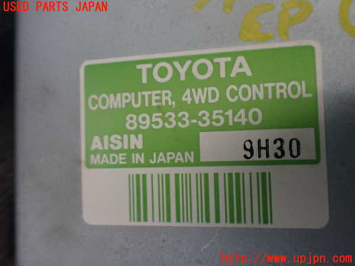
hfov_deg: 60.0
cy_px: 133
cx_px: 178
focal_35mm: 30
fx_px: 308
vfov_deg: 46.8
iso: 500
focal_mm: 5.4
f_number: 2.3
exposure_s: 1/125
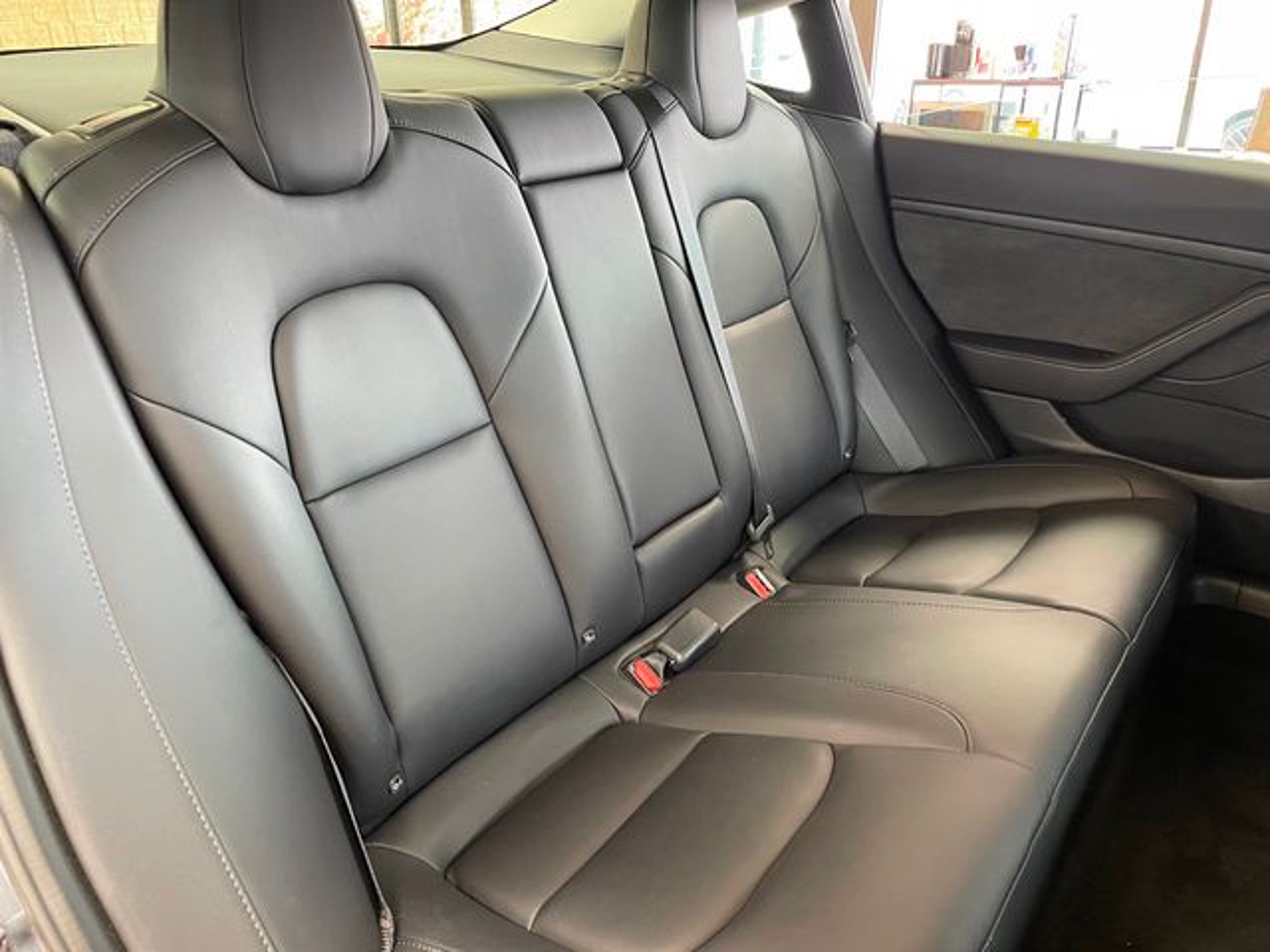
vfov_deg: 53.1
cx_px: 635
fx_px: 954
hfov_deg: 67.3
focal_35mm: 26
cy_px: 476
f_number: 1.6
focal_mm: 4.2
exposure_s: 1/40
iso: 320
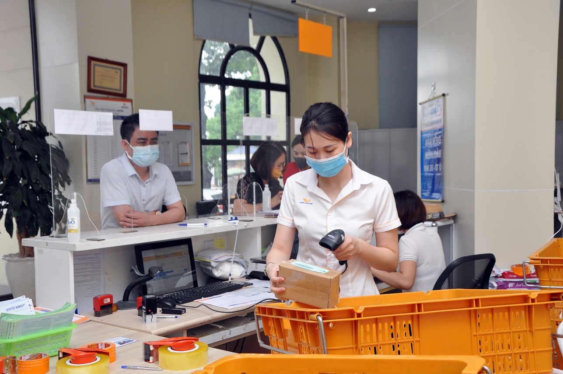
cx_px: 282
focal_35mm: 60
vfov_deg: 22.6
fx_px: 937
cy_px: 187
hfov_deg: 33.4
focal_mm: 40
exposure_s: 1/160
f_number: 6.3
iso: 500
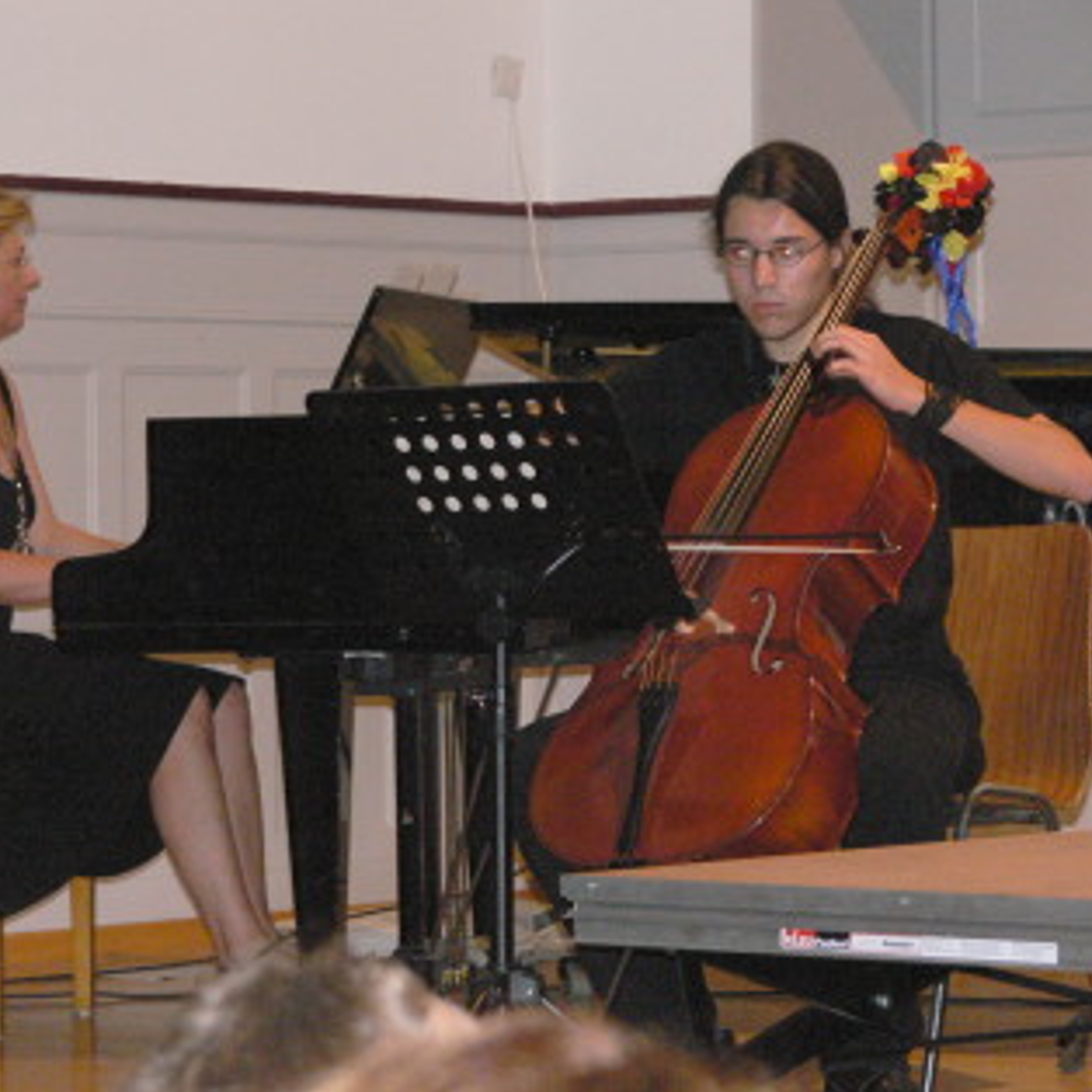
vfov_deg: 10.7
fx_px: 5818
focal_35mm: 163
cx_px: 513
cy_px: 541
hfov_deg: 10.7
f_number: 3.6
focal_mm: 28.8
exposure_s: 1/30
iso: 400
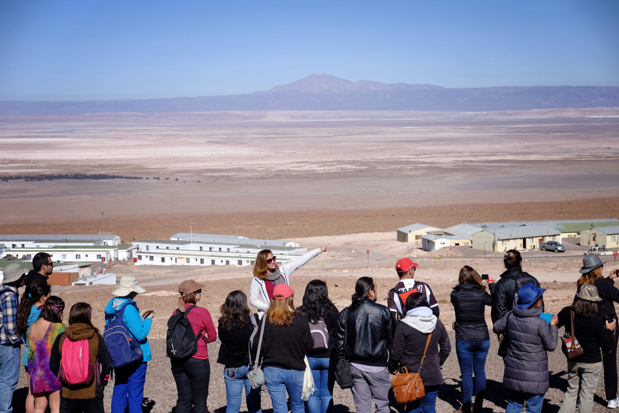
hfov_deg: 25.4
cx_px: 310
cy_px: 206
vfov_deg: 17.1
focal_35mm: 80
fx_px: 1375
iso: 200
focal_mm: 53.3
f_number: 3.6
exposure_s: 1/3800
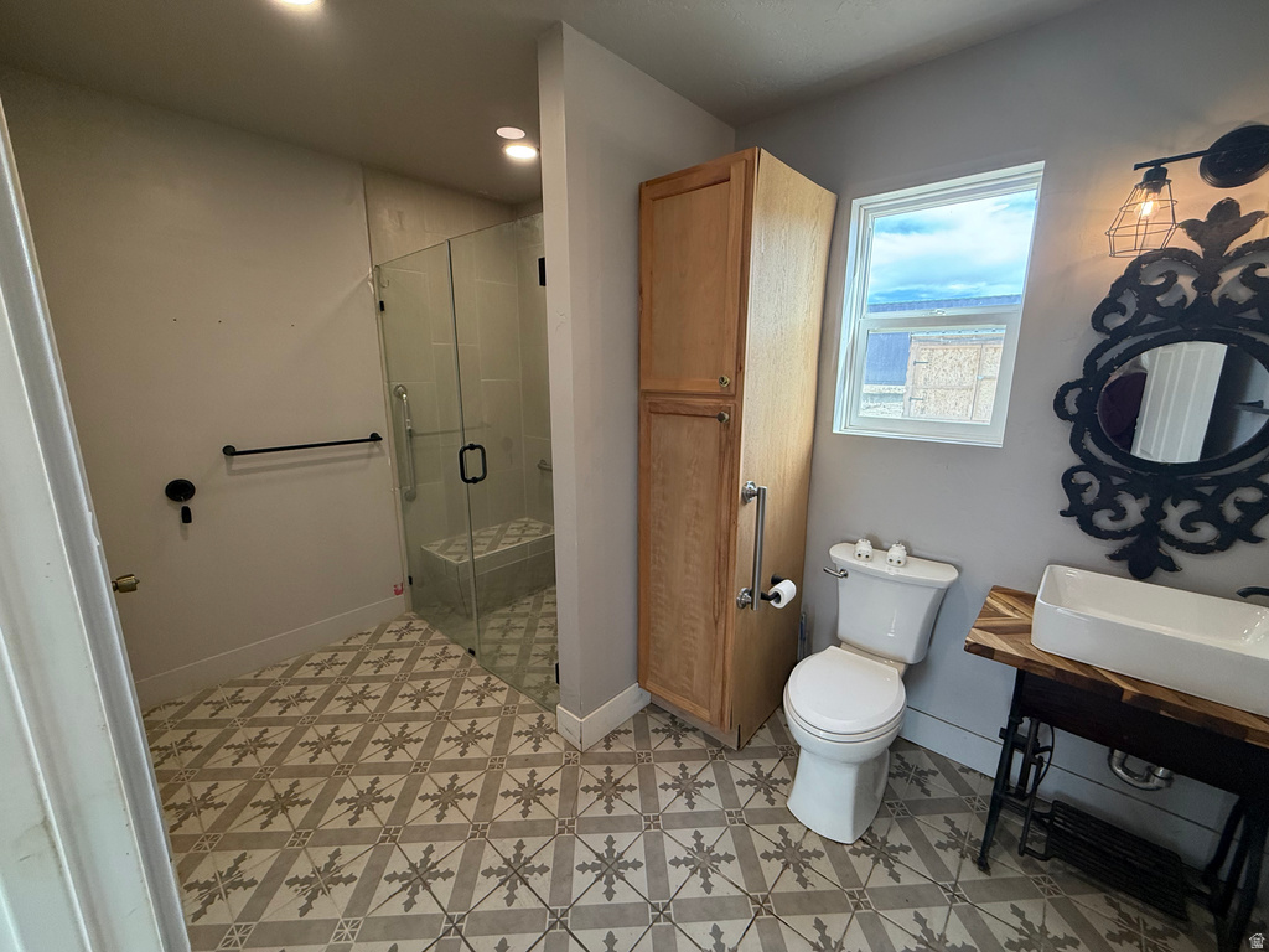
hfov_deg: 102.1
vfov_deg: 85.7
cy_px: 476
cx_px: 634
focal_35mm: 14
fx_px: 513
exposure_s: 1/120
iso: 160
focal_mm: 2.22
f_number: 2.2
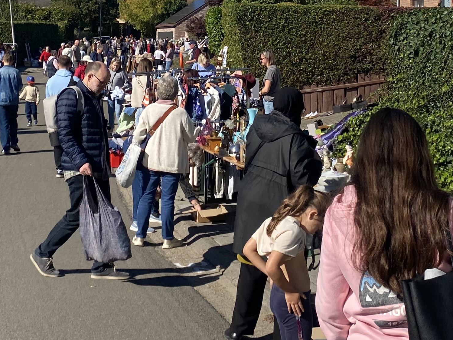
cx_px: 234
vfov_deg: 20.7
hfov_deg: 27.8
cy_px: 53
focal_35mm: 70
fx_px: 916
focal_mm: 4.25
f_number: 1.8
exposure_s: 1/2410
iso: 32
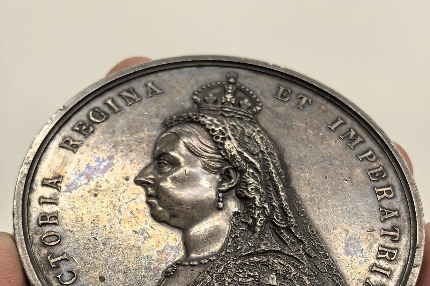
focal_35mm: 75
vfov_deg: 18.0
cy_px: 238
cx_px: 215
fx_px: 896
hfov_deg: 27.0
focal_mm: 6.98
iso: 100
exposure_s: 1/100
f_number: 2
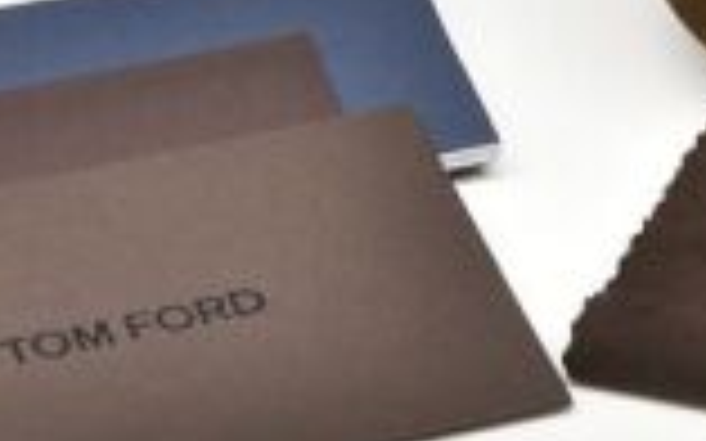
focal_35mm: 435
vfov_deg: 3.0
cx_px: 773
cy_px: -209
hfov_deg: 4.8
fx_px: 8367
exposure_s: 1/6
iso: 200
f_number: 22
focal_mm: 105
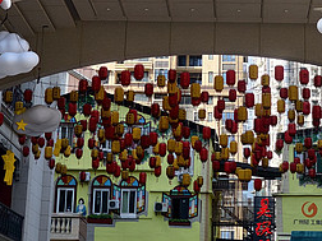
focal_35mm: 111
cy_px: -18
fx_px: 1033
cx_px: 179
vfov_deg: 13.1
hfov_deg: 17.7
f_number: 1.69
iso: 71
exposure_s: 1/1250
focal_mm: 10.09
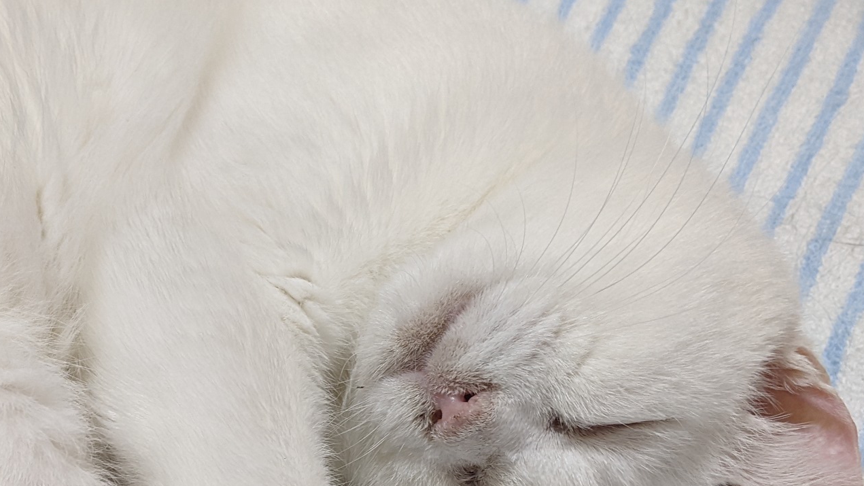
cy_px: 464
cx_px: 275
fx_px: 1375
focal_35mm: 60
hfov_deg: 34.5
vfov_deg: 19.6
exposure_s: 1/49.9
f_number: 1.8
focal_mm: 4.44
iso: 117
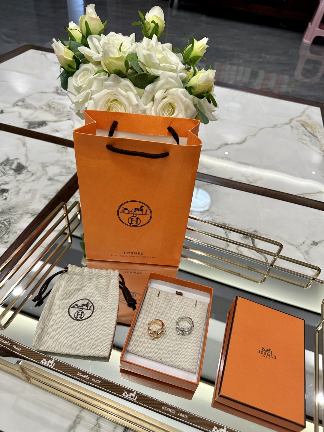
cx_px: 162
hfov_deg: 56.8
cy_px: 216
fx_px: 300
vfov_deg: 71.6
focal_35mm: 24
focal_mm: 6.86
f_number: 1.78
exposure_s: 1/100
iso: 160
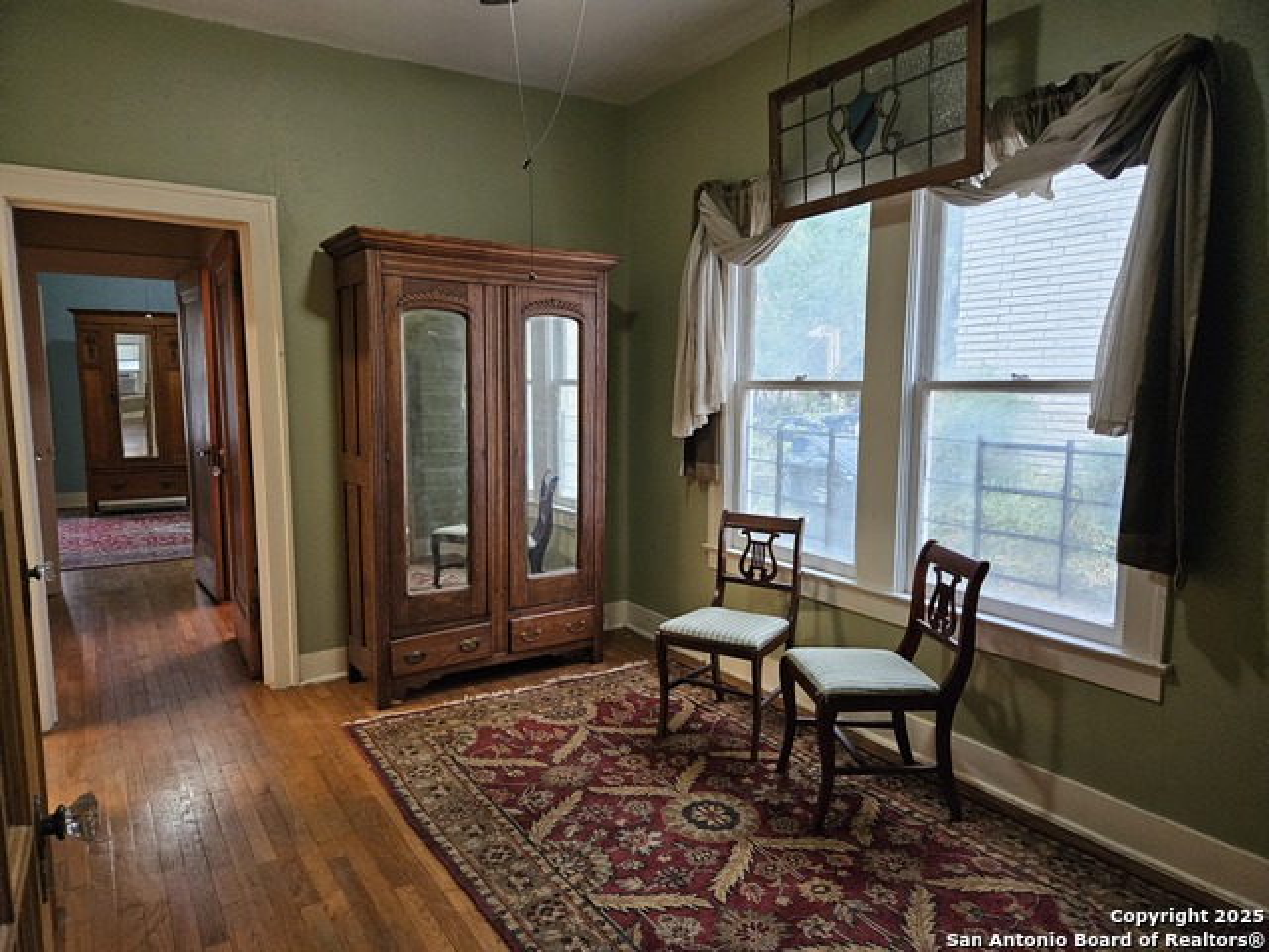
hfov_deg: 73.9
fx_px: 843
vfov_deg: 58.9
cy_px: 476
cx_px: 634
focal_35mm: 23
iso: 800
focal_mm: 5.4
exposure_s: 1/170
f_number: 1.8
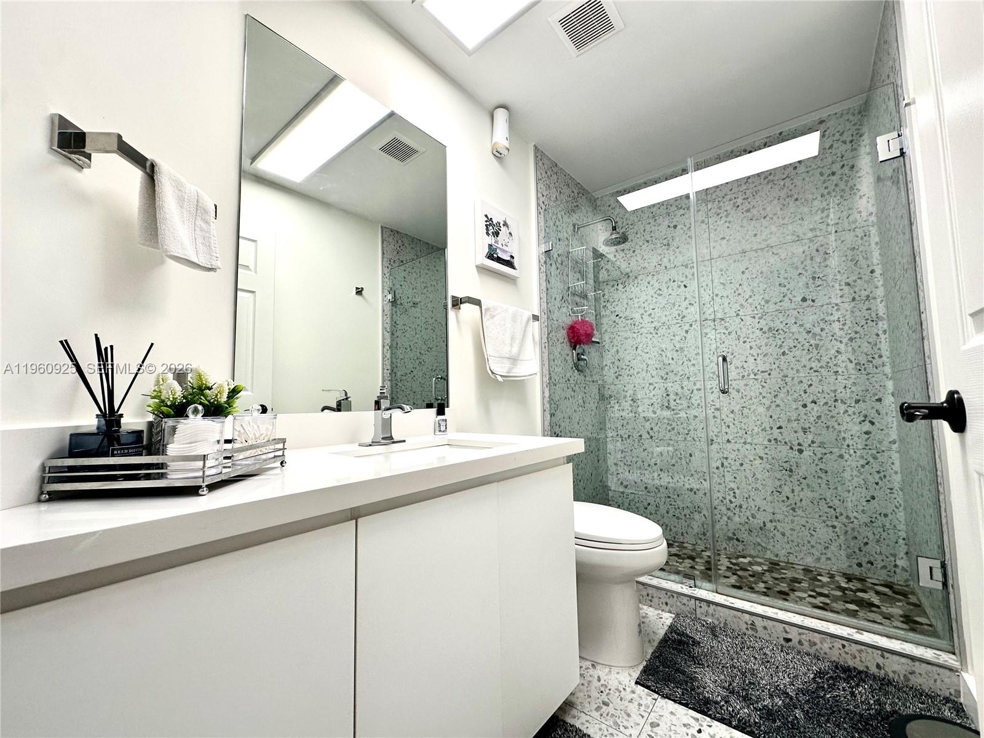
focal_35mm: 14
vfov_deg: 85.7
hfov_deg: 102.1
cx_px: 492
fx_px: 398
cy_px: 369
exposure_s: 1/120
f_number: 2.2
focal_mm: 2.22
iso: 100
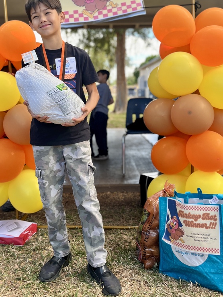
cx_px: 99
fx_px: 309
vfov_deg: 50.5
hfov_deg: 39.6
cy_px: 100
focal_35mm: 36
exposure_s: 1/350
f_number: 1.6
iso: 50
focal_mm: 5.1
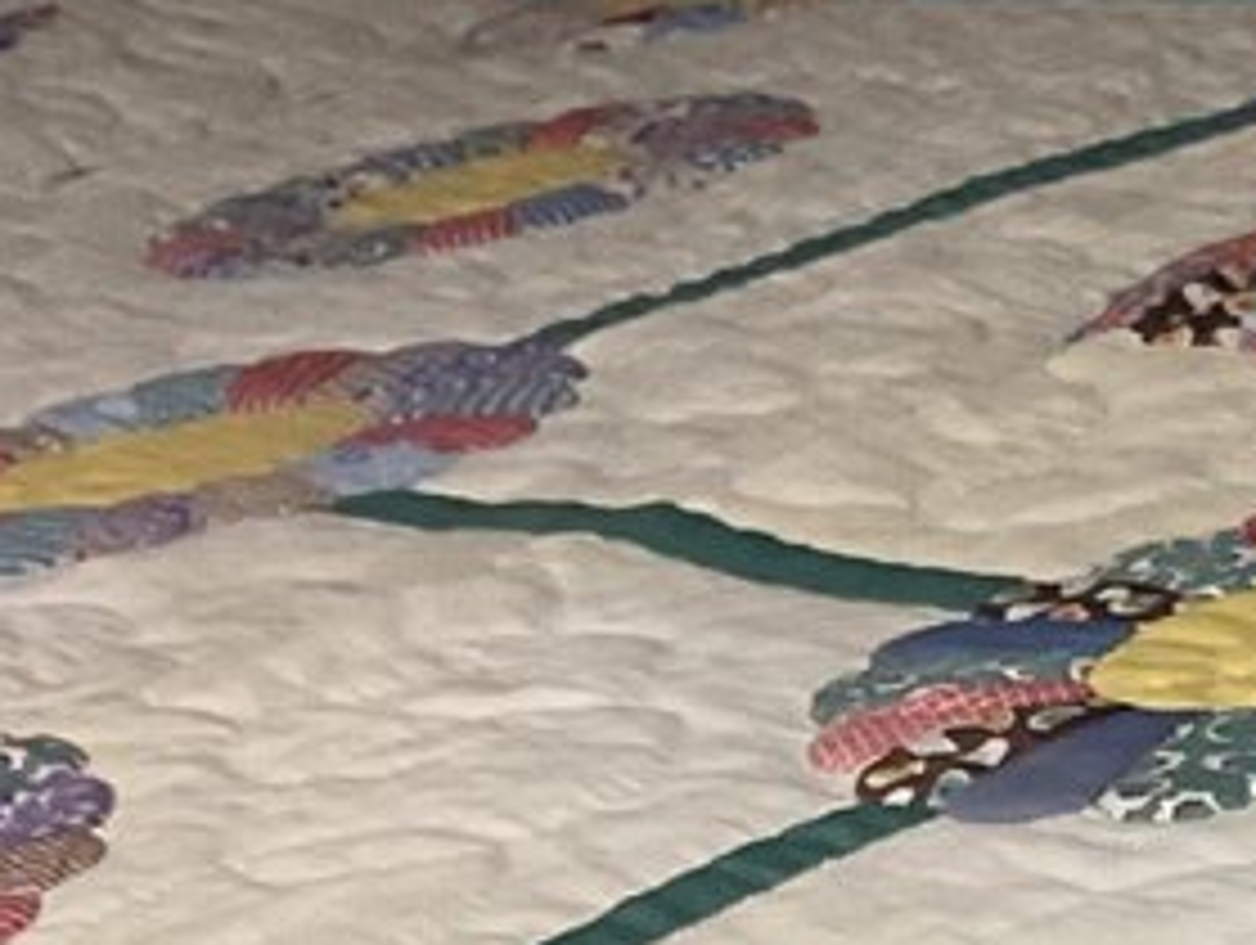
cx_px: 2280
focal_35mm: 157
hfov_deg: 11.6
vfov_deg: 8.6
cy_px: 2288
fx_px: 5704
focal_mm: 3
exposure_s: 1/60
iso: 100
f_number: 1.8
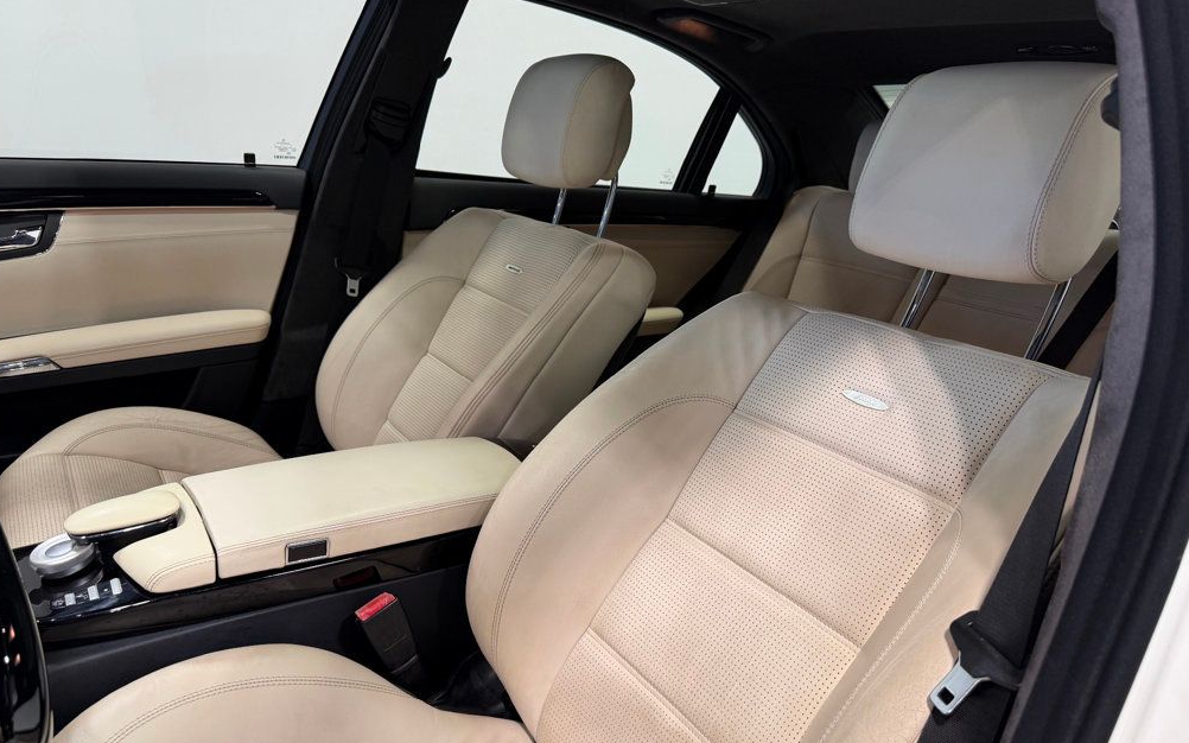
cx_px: 592
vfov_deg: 47.6
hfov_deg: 70.4
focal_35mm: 26
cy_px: 396
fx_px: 842
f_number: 1.78
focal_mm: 6.76
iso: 100
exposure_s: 1/120
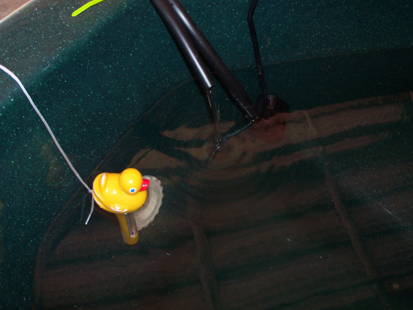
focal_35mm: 35
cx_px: 206
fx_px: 418
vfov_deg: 40.7
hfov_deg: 52.6
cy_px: 155
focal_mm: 6.3
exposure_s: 1/30
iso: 100
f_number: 3
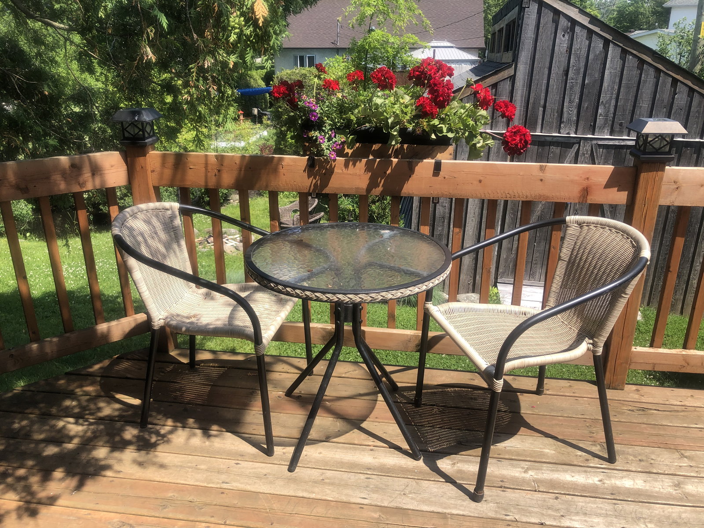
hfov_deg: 63.4
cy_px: 264
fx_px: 569
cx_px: 352
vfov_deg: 49.7
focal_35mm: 28
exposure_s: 1/979
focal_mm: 3.99
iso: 20
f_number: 1.8
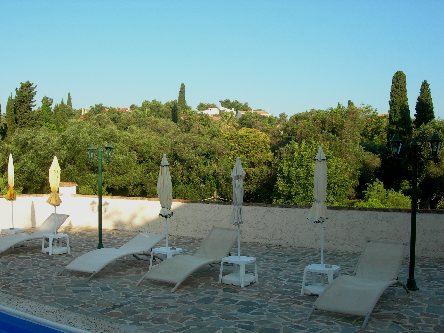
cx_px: 222
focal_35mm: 38
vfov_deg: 37.7
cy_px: 166
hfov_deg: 49.0
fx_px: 487
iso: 50
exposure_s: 1/220
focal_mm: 7.8
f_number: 4.8
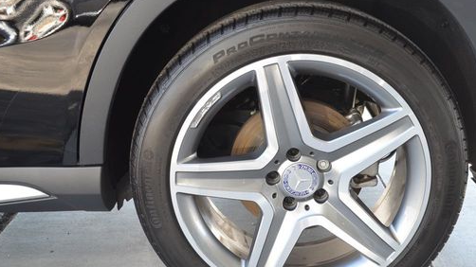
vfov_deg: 24.8
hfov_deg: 42.8
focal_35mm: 48
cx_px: 268
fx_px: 606
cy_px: 165
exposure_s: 1/60
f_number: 5.6
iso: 400
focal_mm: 24
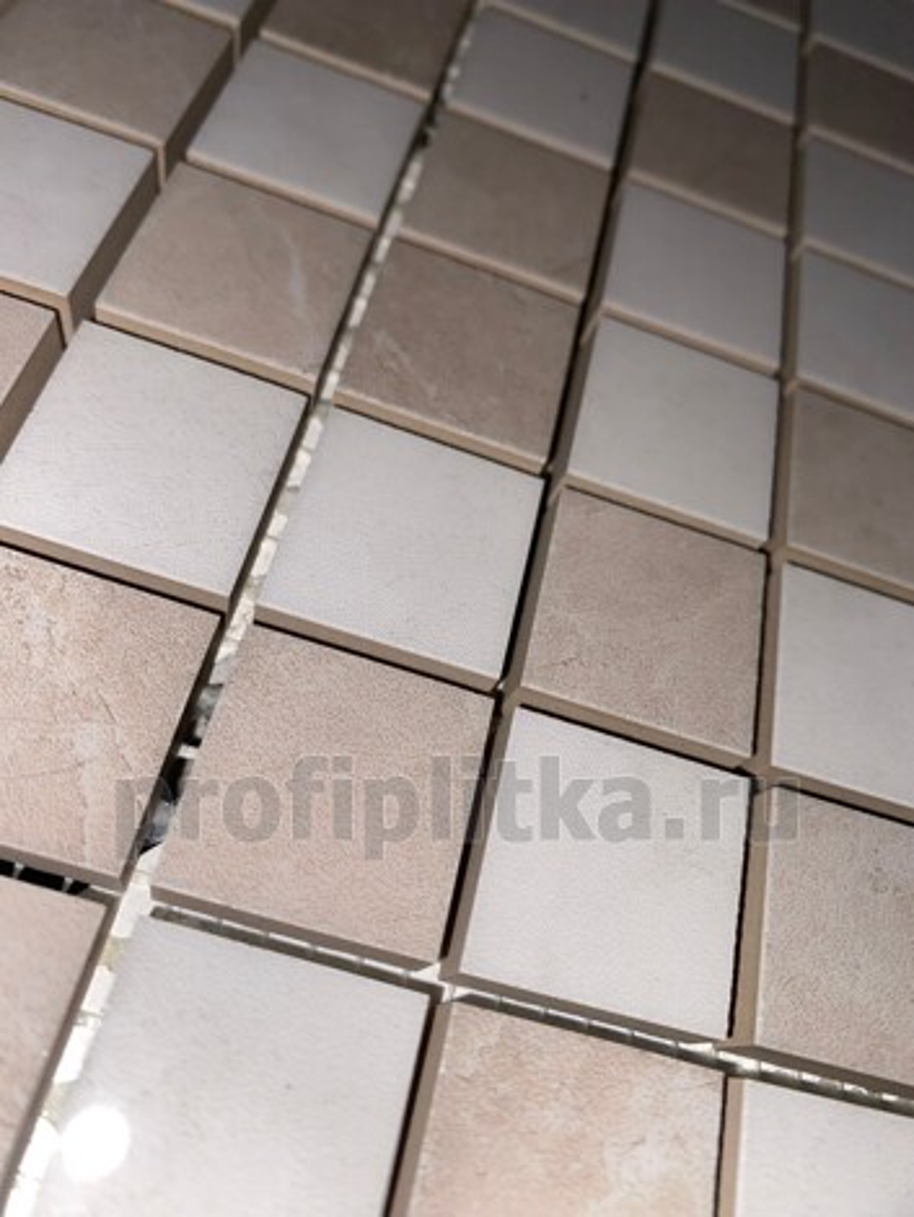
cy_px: 608
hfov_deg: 54.9
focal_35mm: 25
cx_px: 457
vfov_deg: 69.4
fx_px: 879
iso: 32
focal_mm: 4.25
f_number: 1.8
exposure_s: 1/1522
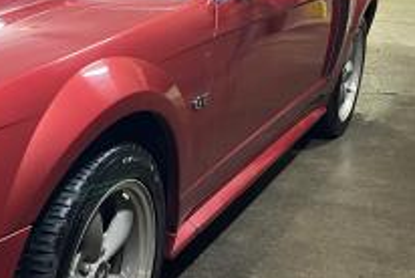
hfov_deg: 29.0
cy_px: 103
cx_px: 28
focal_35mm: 66
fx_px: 762
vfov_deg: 20.6
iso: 500
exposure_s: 1/60
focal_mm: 5.7
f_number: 1.5
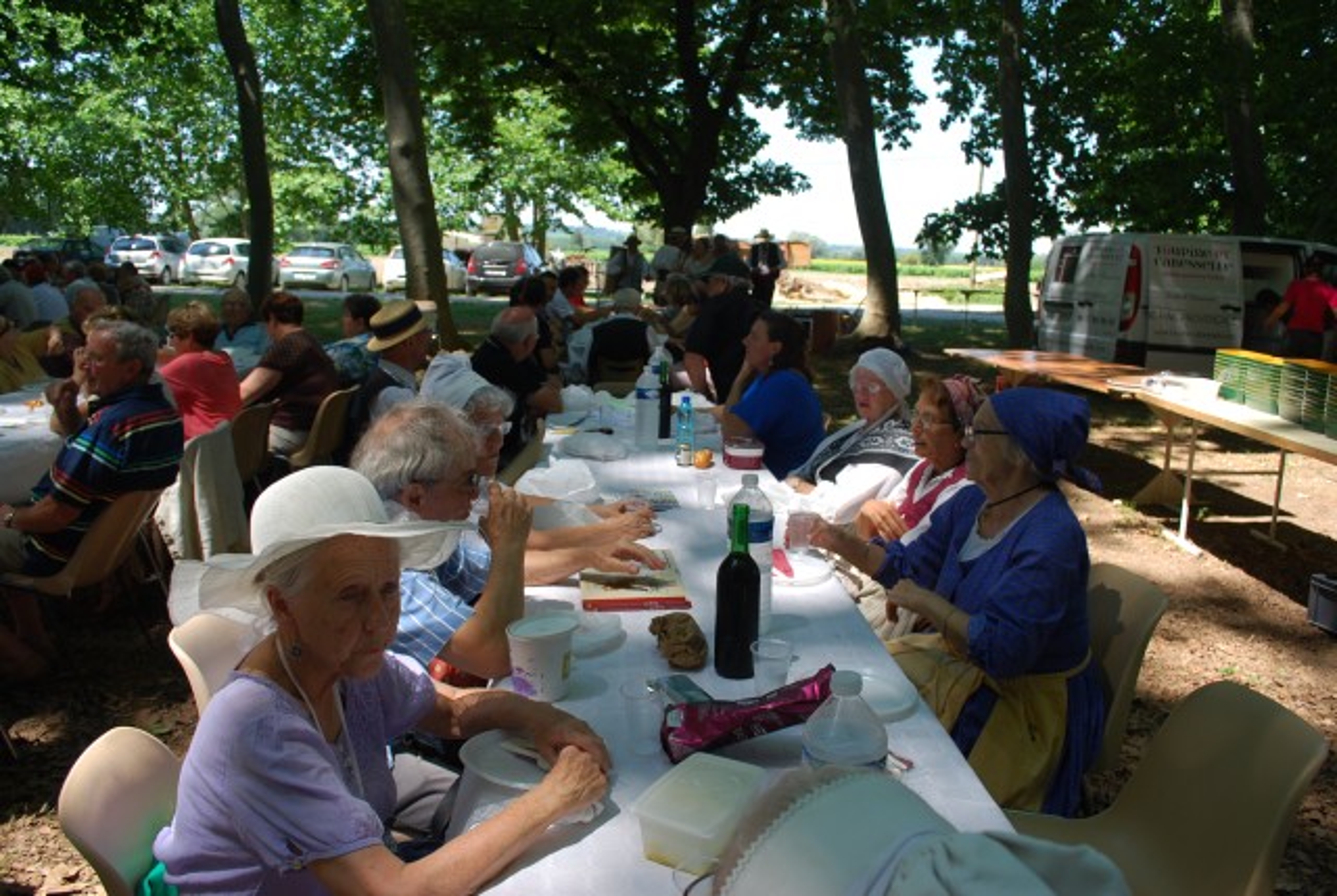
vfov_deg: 48.1
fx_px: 1004
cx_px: 668
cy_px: 448
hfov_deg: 67.3
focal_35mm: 27
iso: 100
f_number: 5.6
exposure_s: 1/125
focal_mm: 18
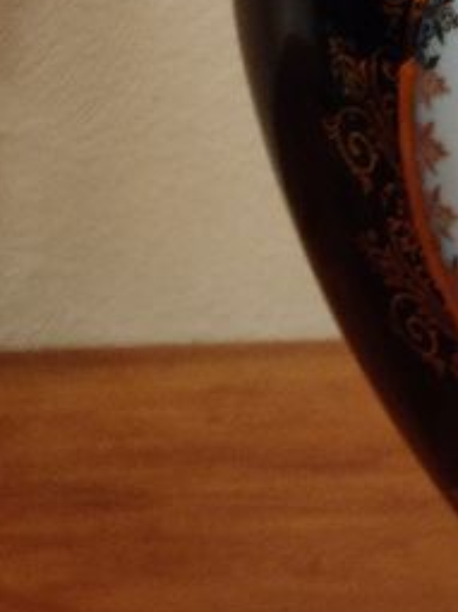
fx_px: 1730
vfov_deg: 19.1
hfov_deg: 13.7
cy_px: -98
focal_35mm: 98
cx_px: 784
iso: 763
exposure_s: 1/20
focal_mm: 6.04
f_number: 1.9
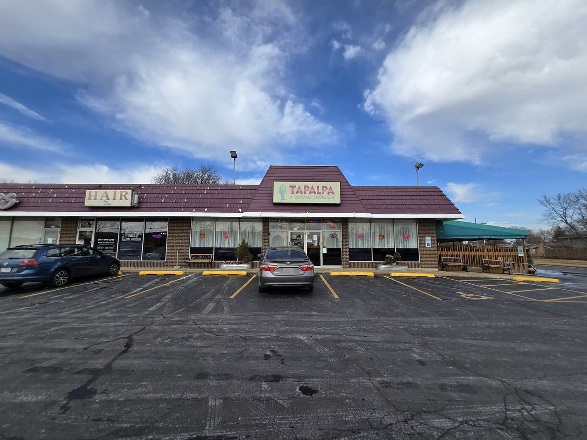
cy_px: 220
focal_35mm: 13
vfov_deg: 89.9
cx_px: 294
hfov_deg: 106.2
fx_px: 220
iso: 50
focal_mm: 2.2
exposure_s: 1/2240
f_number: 2.2
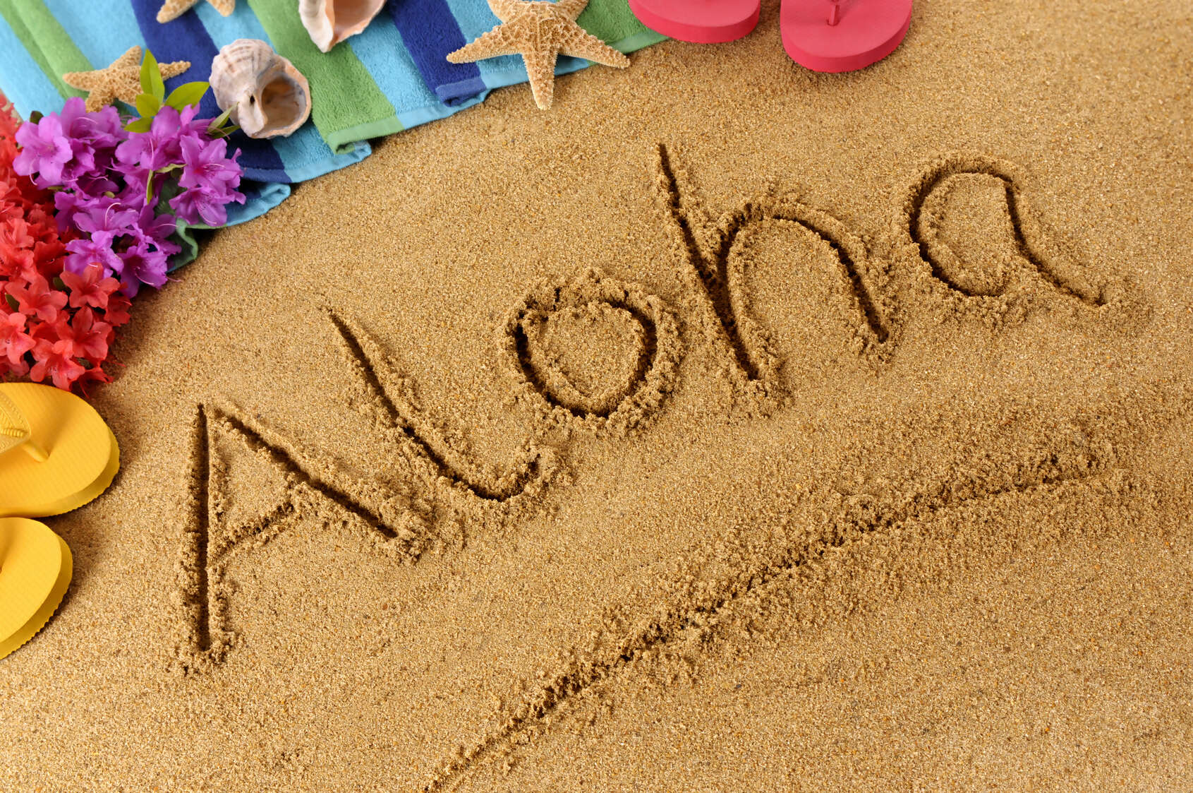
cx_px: 596
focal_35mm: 42
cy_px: 396
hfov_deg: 46.4
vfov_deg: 31.8
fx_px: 1390
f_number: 11
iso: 200
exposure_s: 1/125
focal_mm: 28
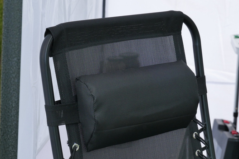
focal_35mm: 142
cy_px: 86
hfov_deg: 14.4
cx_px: 130
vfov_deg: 9.7
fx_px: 943
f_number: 7.1
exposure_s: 1/200
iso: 800
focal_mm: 60
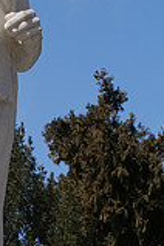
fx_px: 929
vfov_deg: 14.9
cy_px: 226
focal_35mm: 136
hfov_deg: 9.9
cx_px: -43
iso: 250
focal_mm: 18
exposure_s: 1/1250
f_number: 5.6
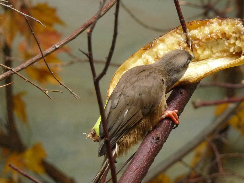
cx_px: 160
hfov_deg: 4.9
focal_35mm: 406
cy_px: 78
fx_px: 2861
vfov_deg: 3.7
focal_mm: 45.4
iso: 400
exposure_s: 1/80
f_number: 4.9
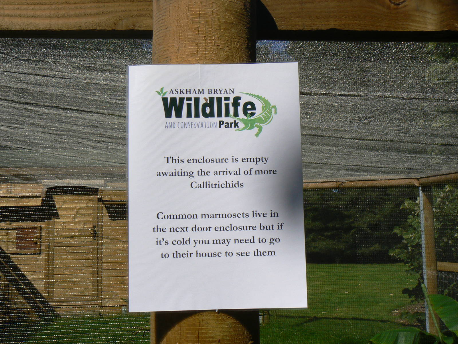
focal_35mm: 52
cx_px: 229
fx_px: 688
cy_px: 172
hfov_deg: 36.8
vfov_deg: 28.0
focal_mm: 8.7
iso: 80
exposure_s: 1/640
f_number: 8
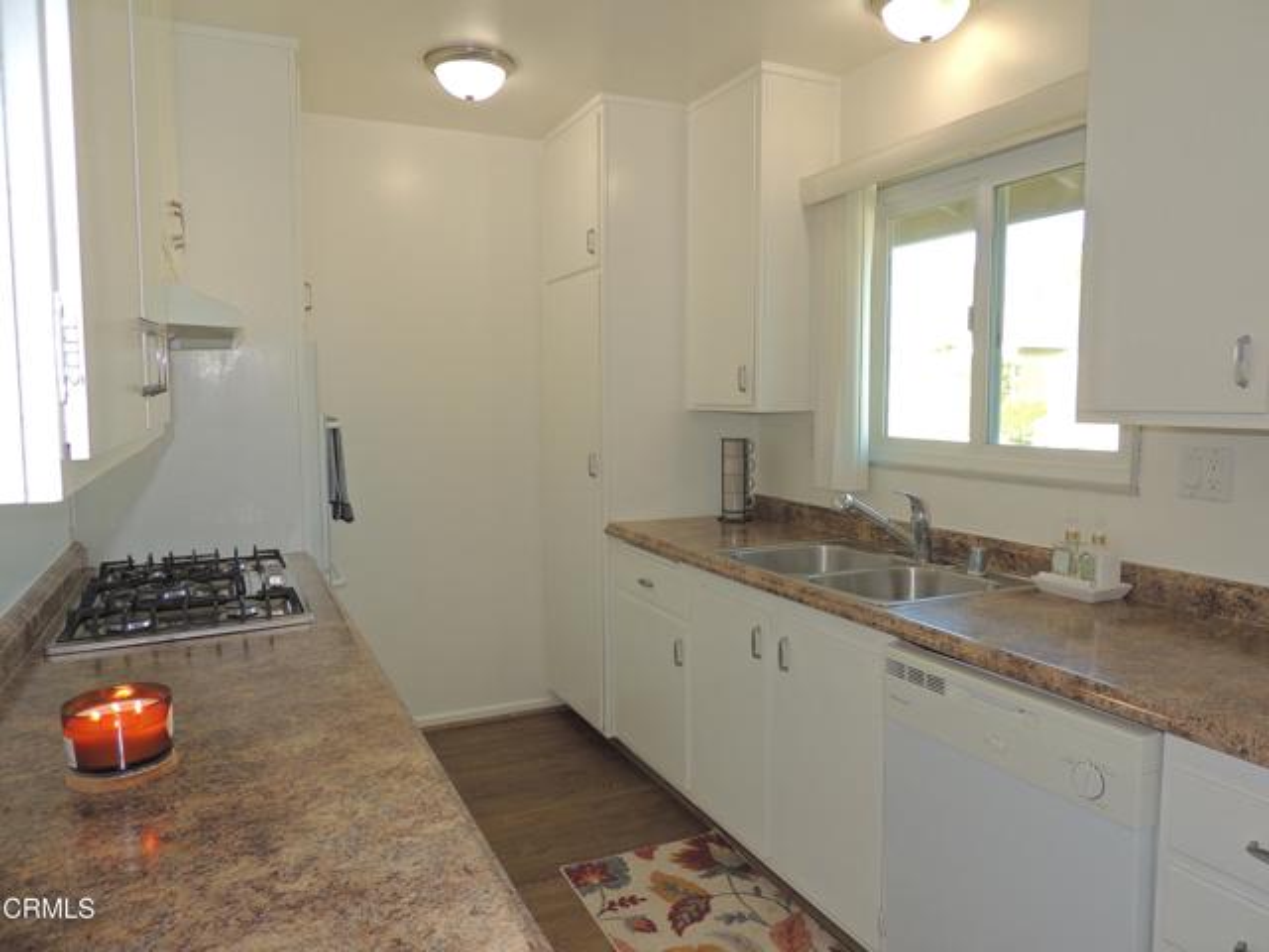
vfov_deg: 56.8
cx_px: 634
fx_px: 880
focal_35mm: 24
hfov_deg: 71.6
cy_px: 476
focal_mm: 4.3
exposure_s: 1/40
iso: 140
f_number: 3
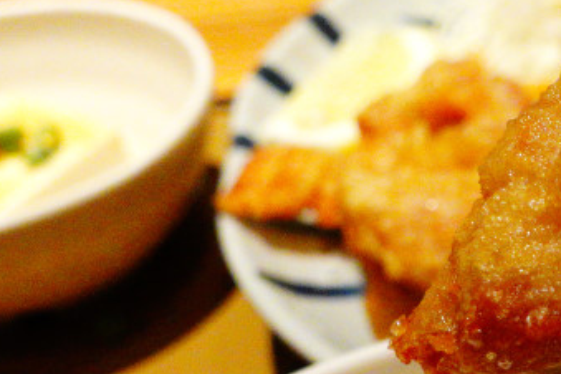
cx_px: 637
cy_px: 323
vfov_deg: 15.9
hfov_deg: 22.4
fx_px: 1324
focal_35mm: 85
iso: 2500
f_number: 4
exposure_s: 1/320
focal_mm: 9.4
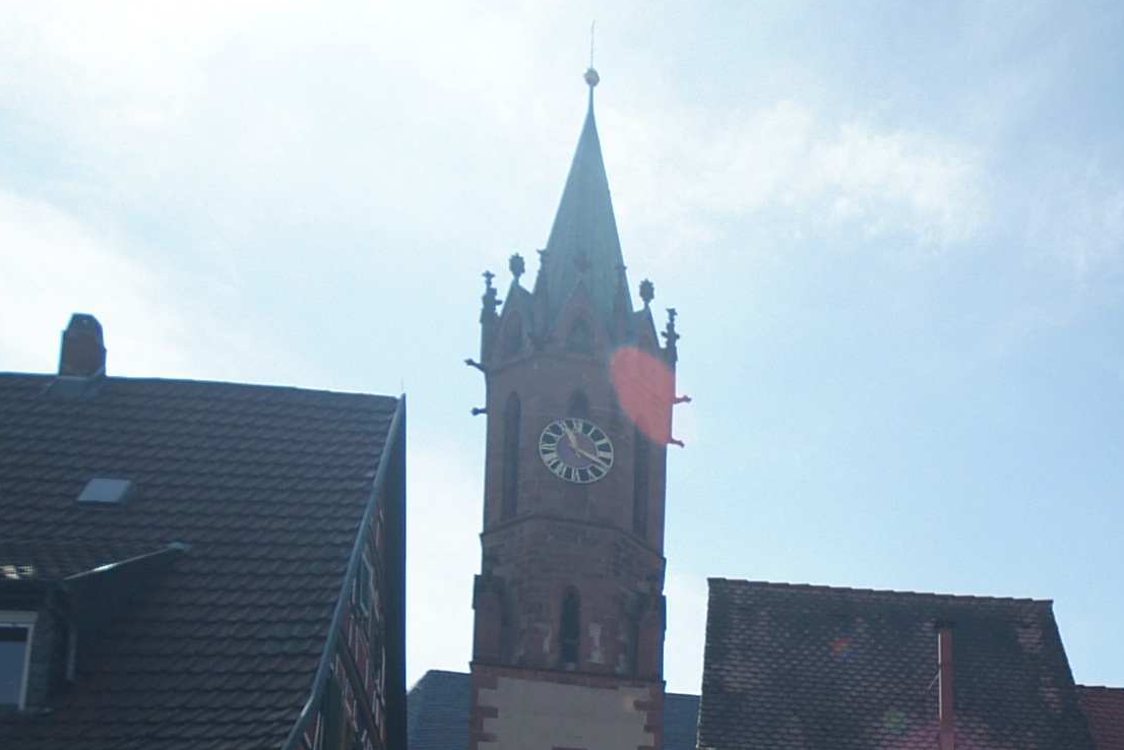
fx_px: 1280
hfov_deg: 41.8
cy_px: 971
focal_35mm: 41
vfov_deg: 27.4
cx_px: 1095
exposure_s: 1/500
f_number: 4
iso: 200
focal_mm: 10
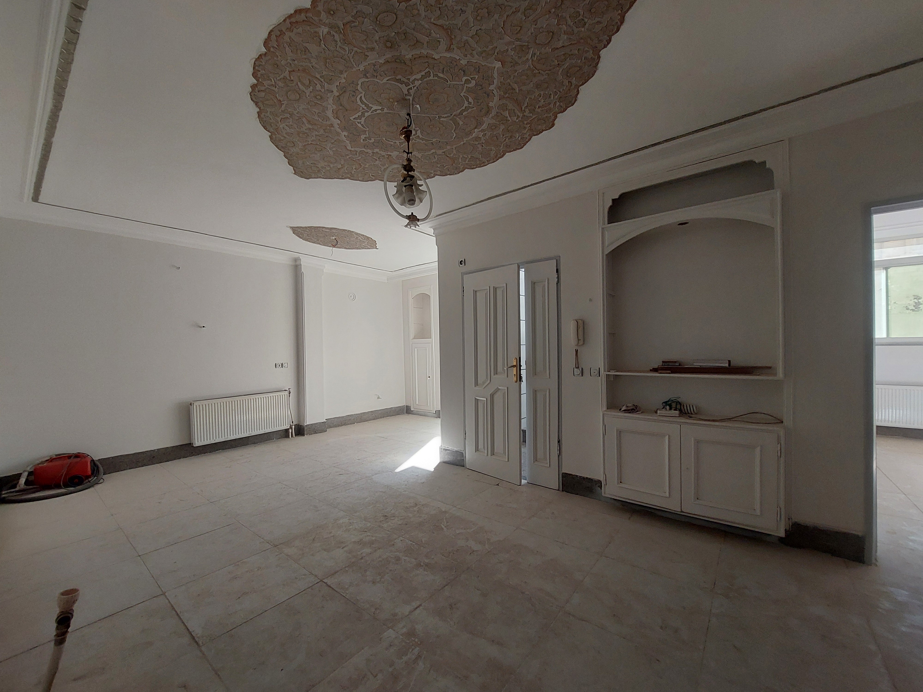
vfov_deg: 89.9
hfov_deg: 106.2
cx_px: 462
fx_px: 347
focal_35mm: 13
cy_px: 346
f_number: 2.2
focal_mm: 1.74
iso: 100
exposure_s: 1/120
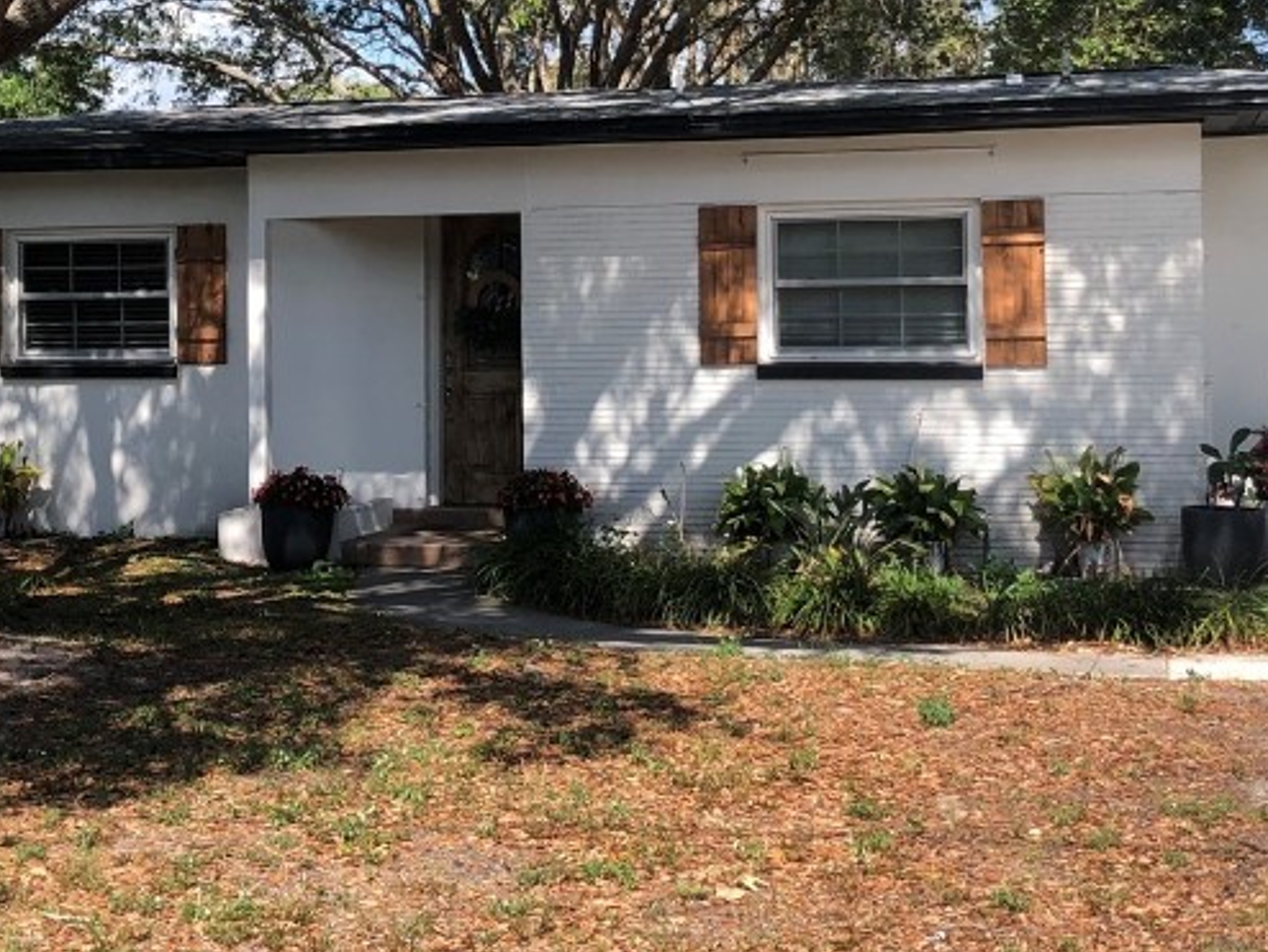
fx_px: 2126
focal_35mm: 58
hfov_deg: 33.2
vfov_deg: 25.0
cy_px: 277
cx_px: 578
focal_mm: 3.99
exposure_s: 1/873
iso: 20
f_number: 1.8
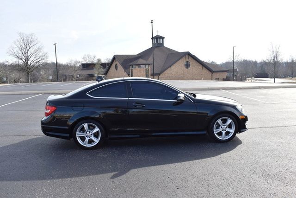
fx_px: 222
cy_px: 99
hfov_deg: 67.4
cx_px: 148
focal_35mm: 27
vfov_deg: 48.0
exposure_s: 1/250
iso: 180
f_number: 8
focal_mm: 18
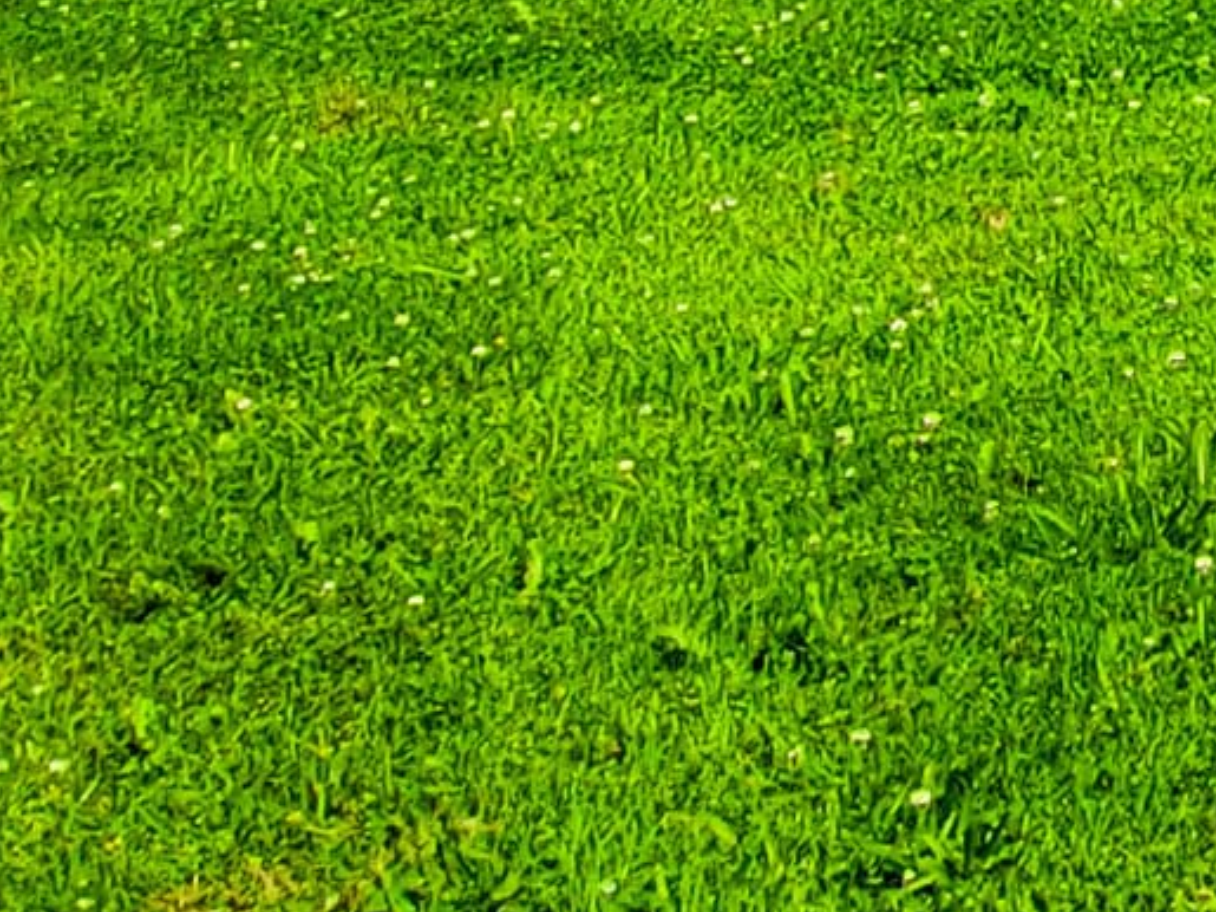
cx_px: 2661
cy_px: -1264
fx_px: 3547
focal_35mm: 101
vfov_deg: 11.9
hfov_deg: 14.7
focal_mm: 2.2
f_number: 2.2
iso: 50
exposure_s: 1/950
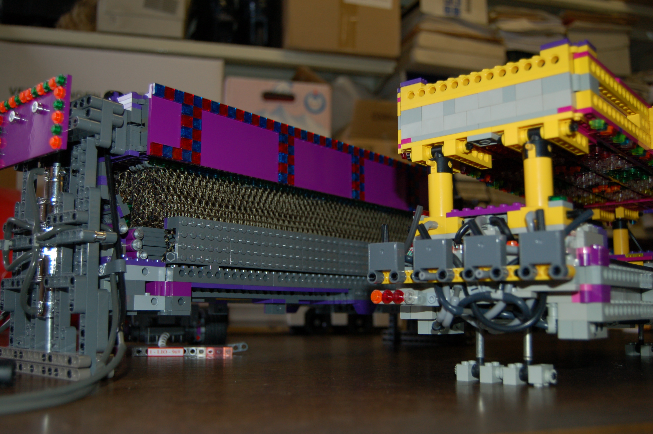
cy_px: 217
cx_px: 326
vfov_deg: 36.8
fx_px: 652
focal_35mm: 36
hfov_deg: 53.2
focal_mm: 24
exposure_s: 1/60
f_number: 4
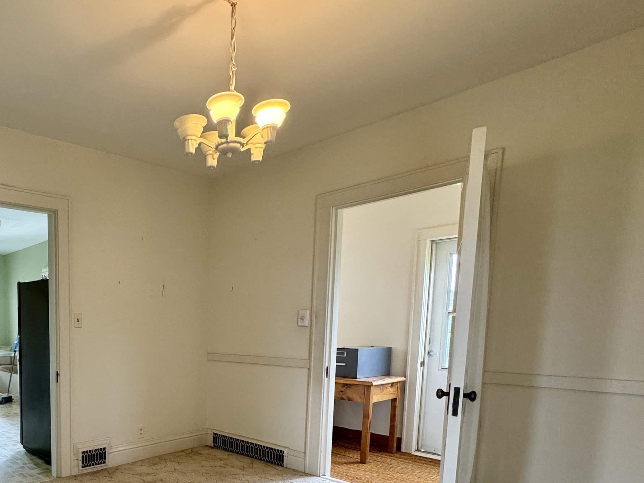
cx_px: 96
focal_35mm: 24
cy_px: 372
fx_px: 446
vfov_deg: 53.8
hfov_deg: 62.9
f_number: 2.2
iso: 200
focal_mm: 2.22
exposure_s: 1/120
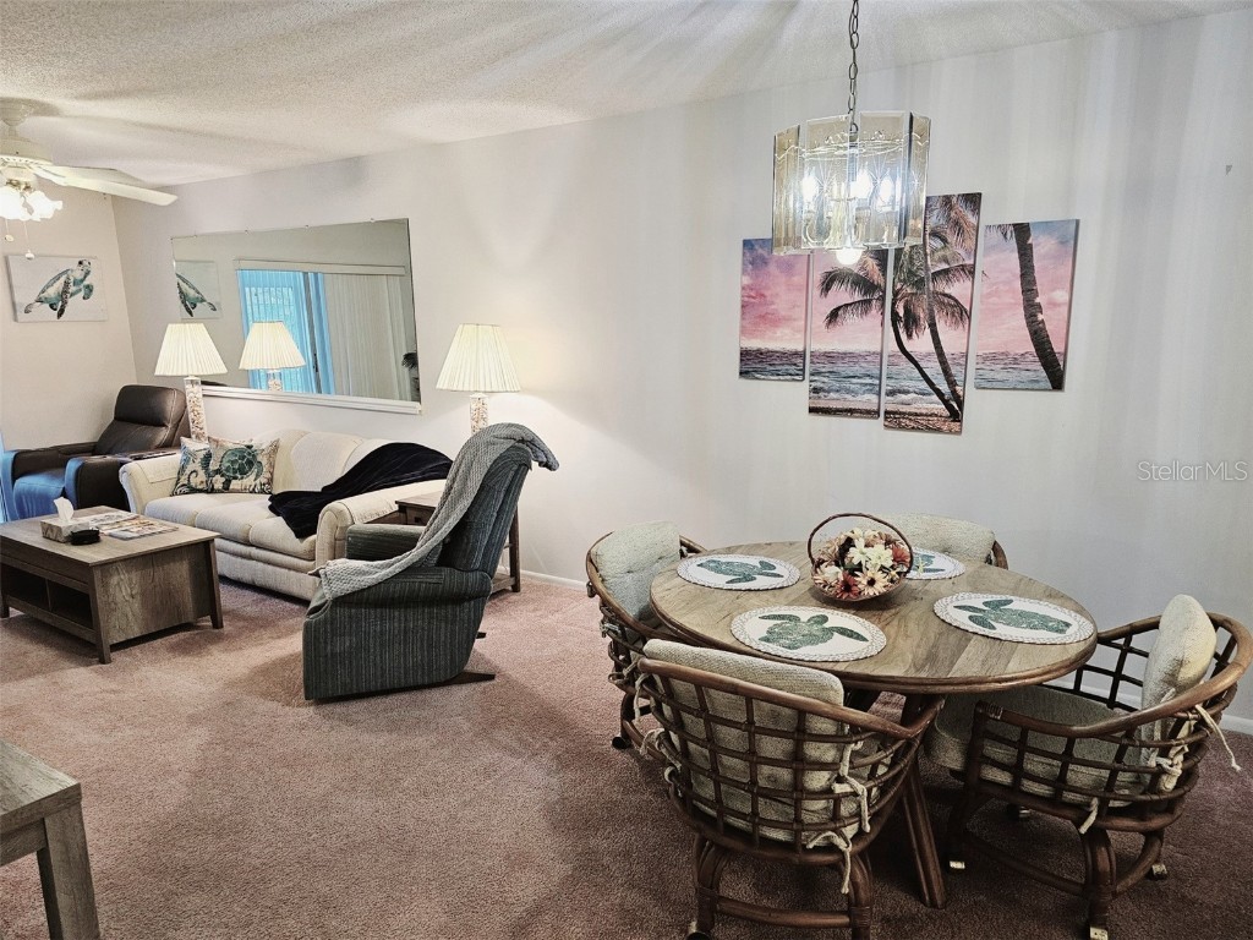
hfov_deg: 73.9
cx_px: 626
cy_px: 470
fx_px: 833
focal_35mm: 23
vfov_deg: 58.9
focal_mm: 6.3
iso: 640
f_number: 1.7
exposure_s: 1/120
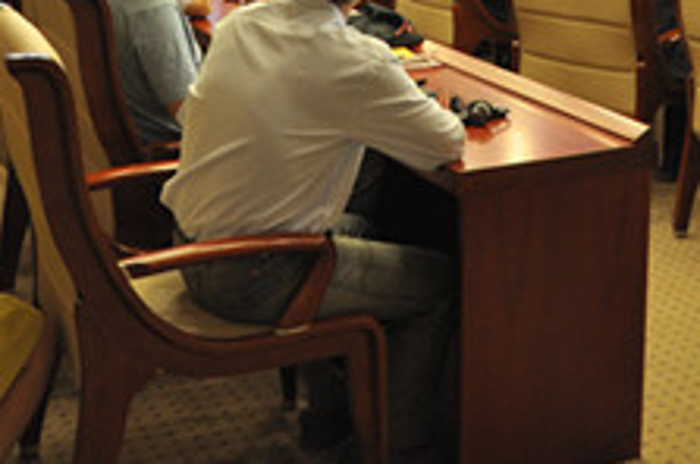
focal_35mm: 69
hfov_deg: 29.0
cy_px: -119
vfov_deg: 18.5
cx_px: 490
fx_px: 1340
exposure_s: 1/15
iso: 640
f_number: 7.1
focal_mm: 18
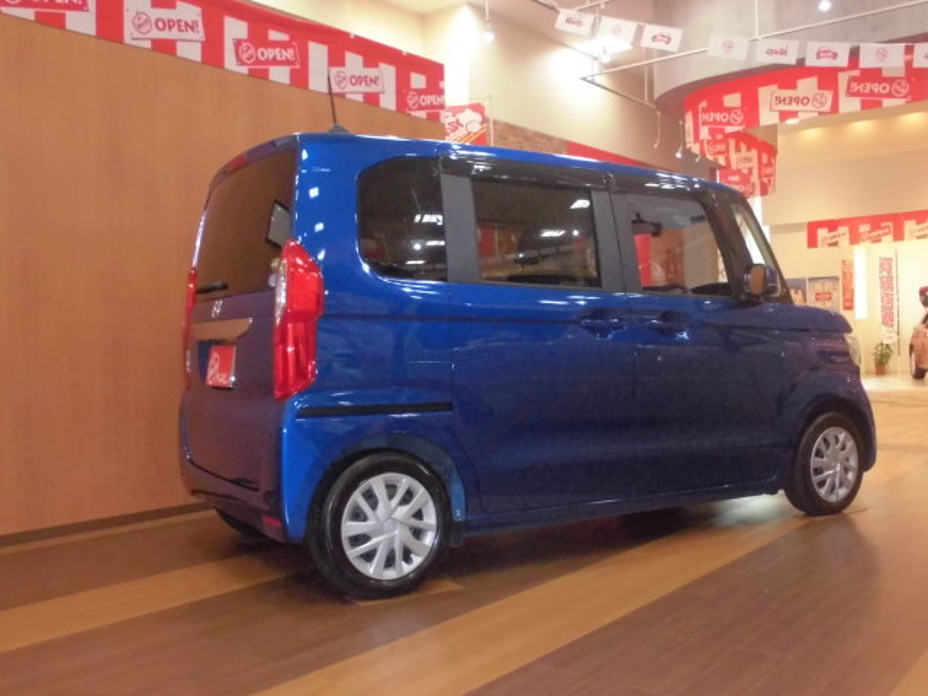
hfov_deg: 54.0
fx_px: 911
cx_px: 464
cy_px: 348
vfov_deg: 41.8
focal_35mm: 34
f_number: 4
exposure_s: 1/60
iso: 400
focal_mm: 6.1
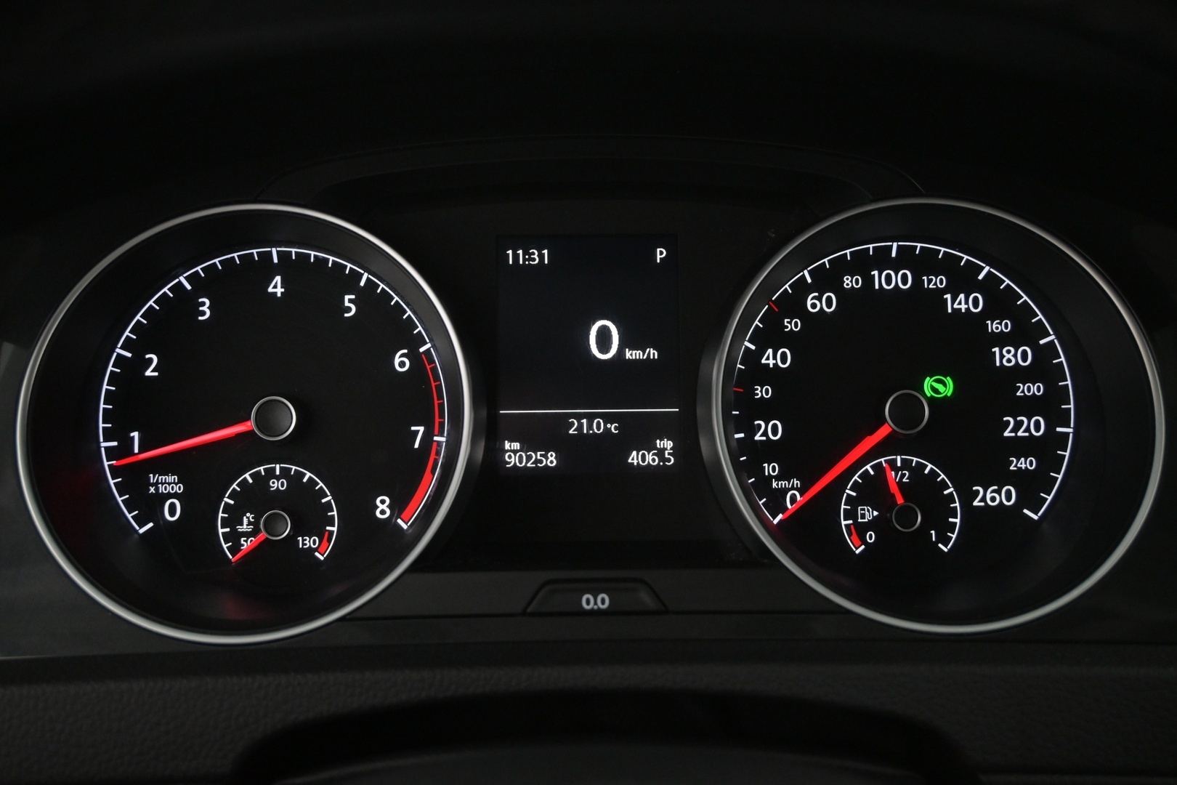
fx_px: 1349
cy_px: 392
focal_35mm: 41
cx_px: 588
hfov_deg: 47.2
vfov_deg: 32.4
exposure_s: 1/50
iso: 2500
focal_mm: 27.5
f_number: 4.5
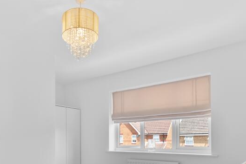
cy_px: 139
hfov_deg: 59.9
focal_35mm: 31
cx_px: 101
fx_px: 212
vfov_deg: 40.0
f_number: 8
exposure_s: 1/13
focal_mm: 15
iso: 400
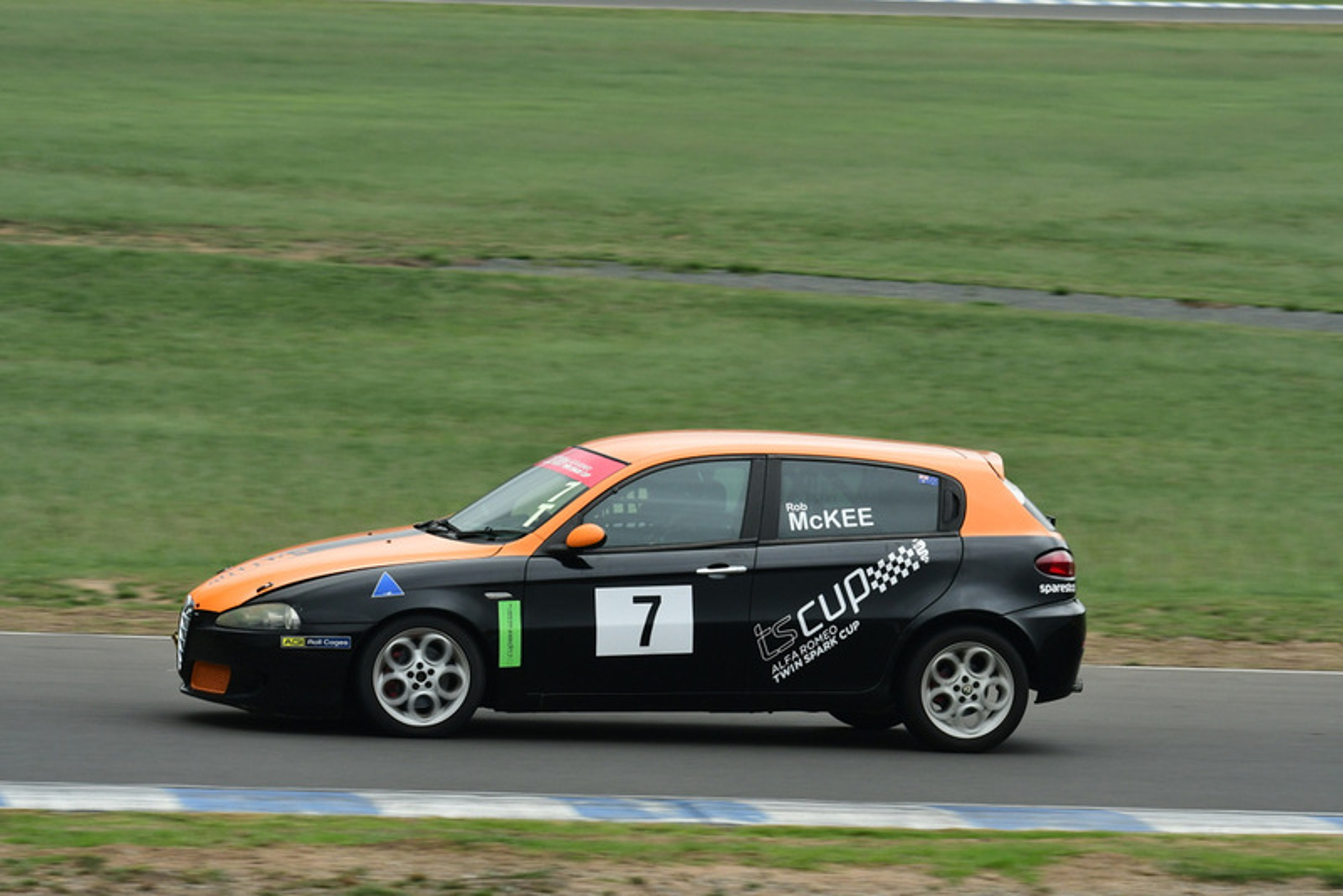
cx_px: 672
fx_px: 7557
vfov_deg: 6.8
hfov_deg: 10.2
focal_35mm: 202
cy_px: 448
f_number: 11
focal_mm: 135
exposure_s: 1/400
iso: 800
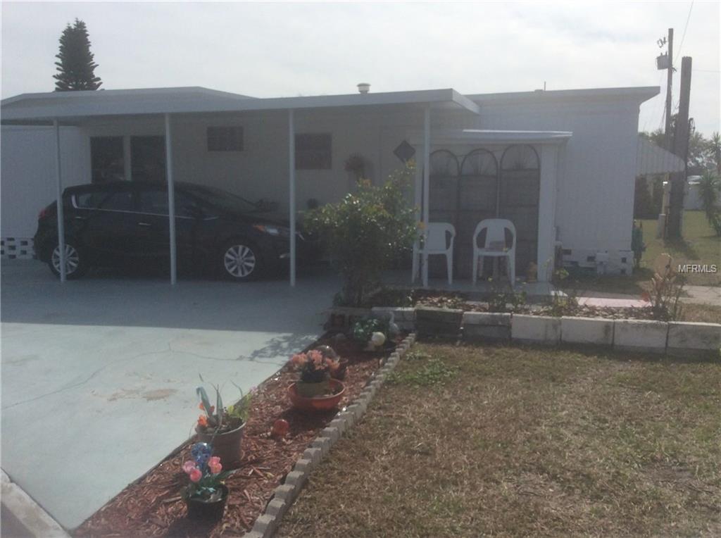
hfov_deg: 56.9
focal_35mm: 32
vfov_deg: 44.0
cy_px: 269
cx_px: 360
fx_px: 665
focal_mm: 3.3
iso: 32
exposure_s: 1/3012
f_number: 2.4
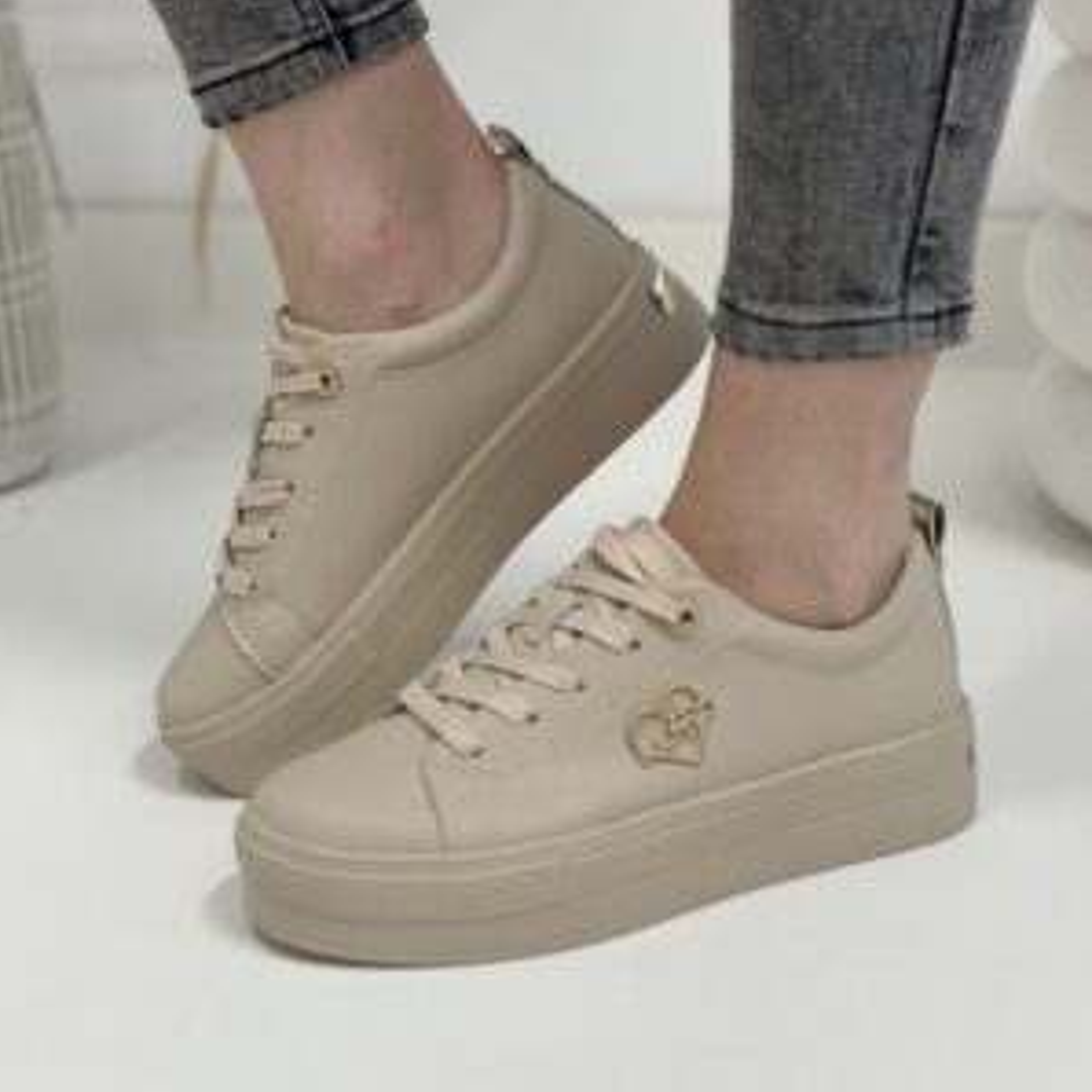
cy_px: 480
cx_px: 546
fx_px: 2034
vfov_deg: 30.0
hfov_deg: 30.0
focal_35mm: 57
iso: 125
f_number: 1.78
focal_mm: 6.86
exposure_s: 1/100
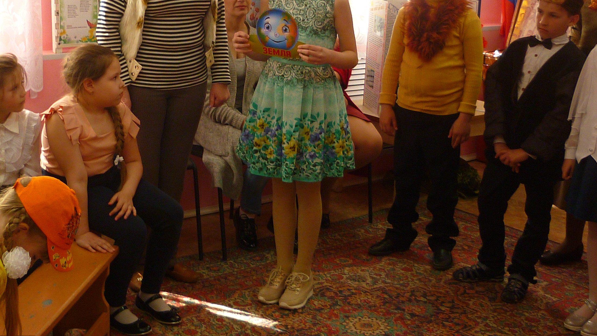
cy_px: 77
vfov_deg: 20.2
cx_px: 207
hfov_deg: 35.2
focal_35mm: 59
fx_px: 934
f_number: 2.8
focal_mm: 5.5
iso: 125
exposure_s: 1/30
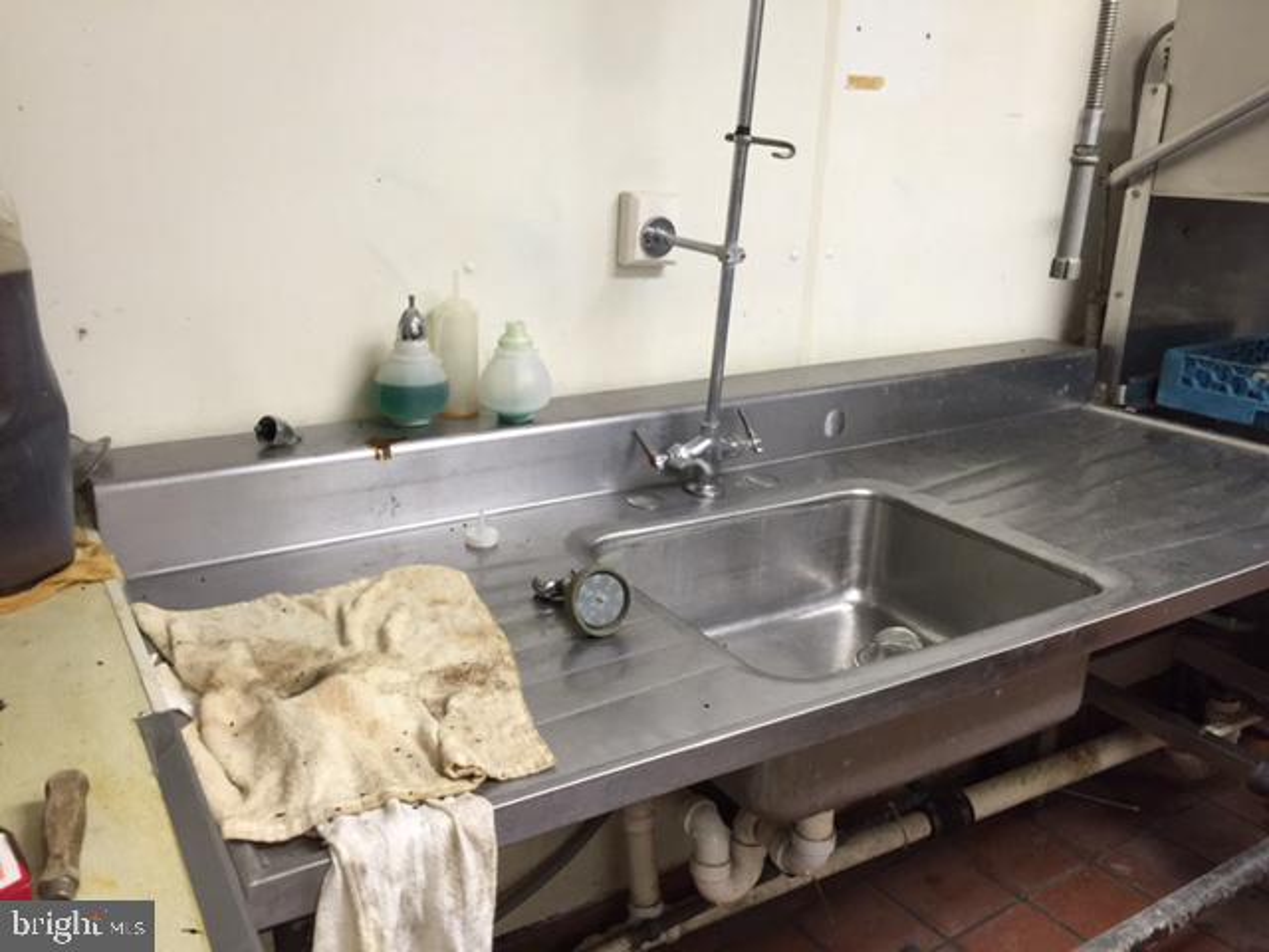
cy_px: 476
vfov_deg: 48.2
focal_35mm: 29
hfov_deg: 61.7
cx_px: 634
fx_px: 1063
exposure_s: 1/30
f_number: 2.2
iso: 50
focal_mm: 4.15
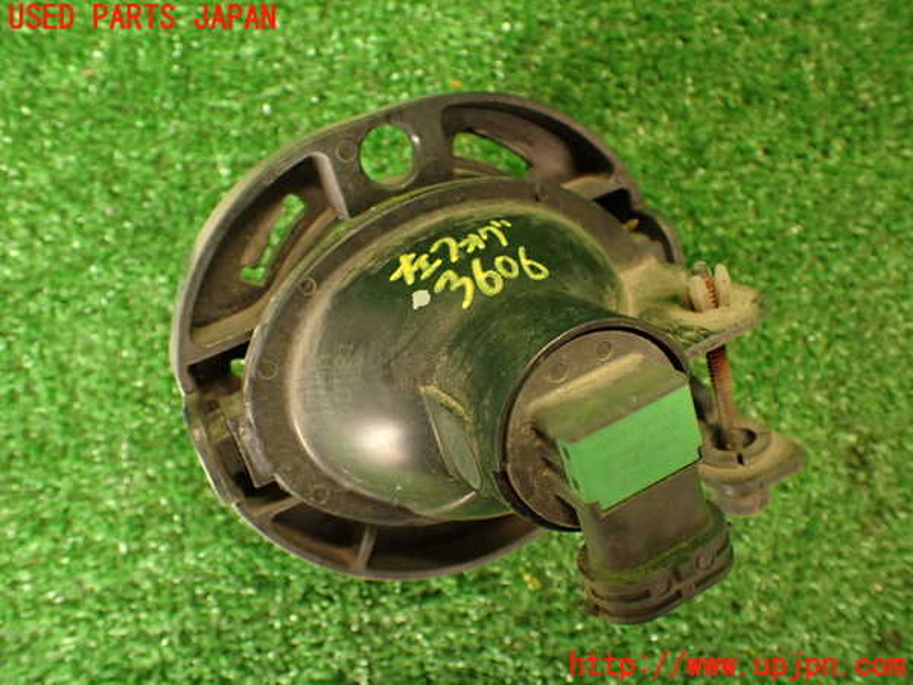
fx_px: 844
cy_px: 342
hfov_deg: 56.8
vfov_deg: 44.2
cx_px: 456
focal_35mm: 32
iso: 320
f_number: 2.4
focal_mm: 5.79
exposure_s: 1/30
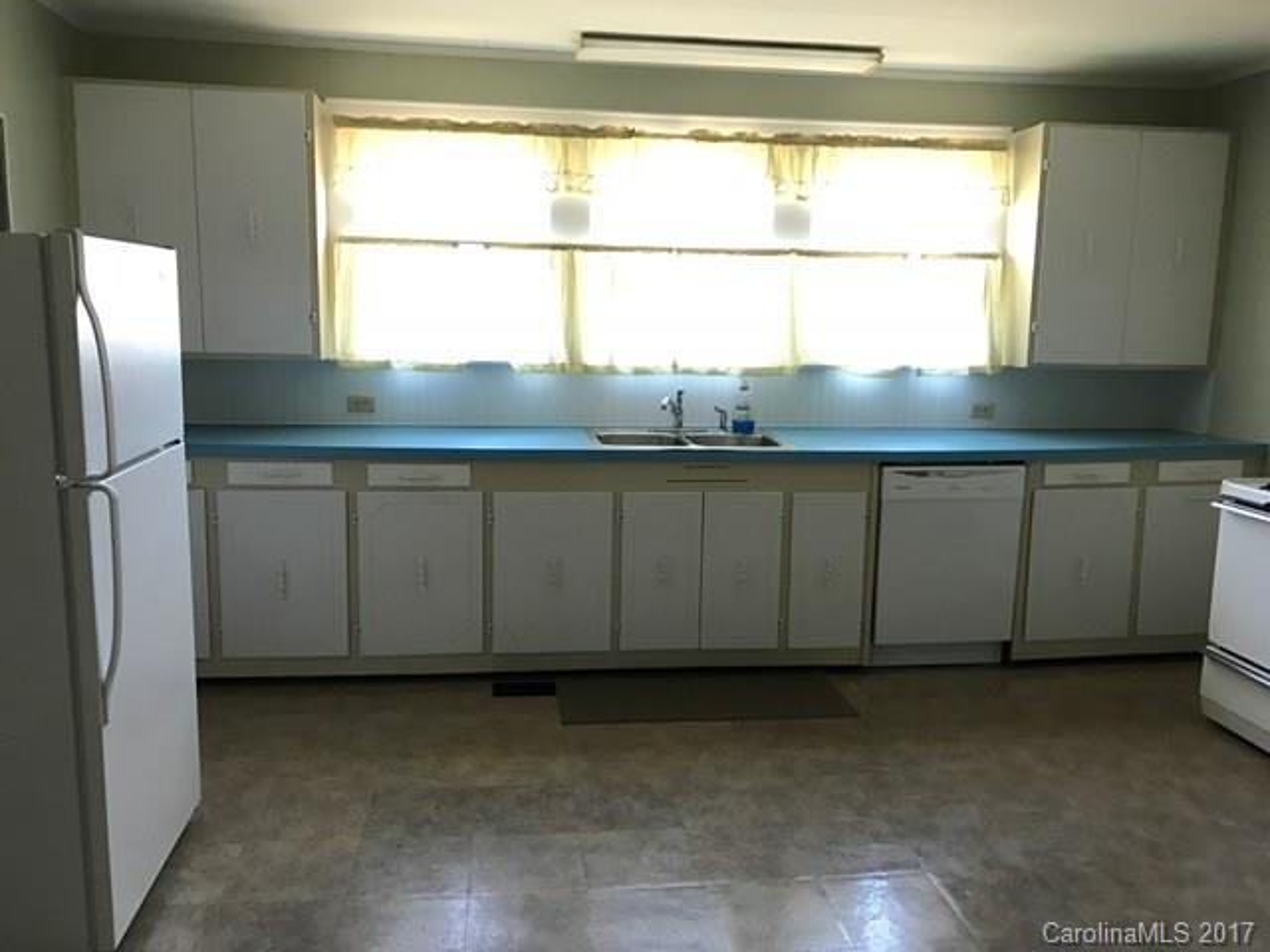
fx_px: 1027
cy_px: 476
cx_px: 635
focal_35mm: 28
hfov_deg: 63.4
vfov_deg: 49.7
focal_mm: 3.99
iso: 64
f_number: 1.8
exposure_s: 1/15
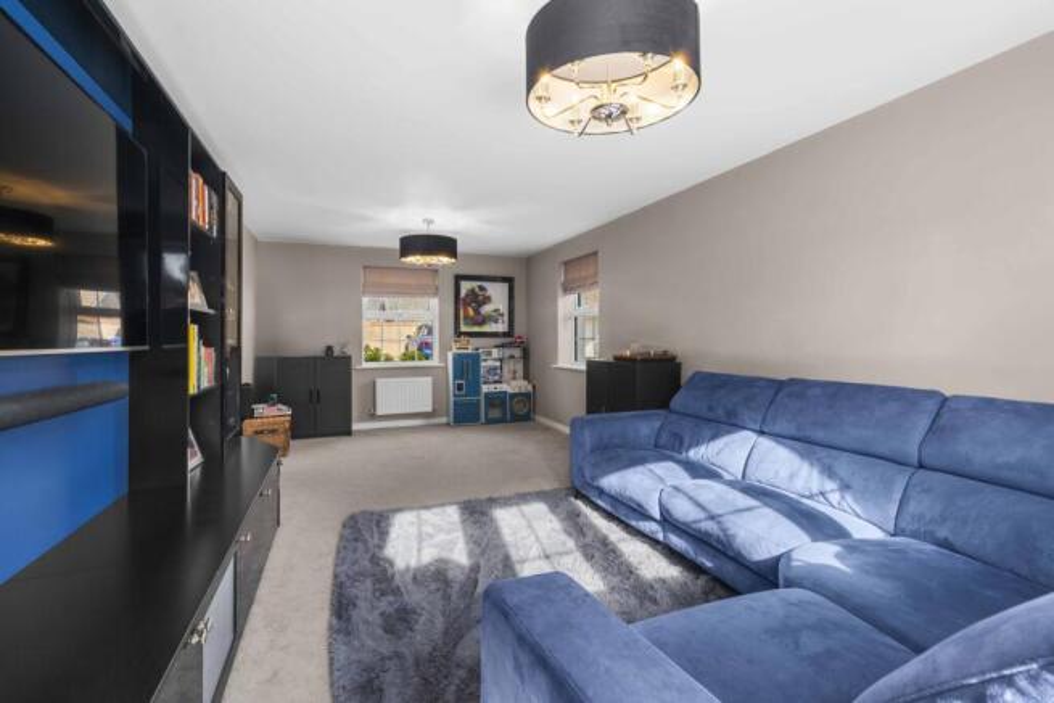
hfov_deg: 96.7
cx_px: 527
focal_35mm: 16
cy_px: 352
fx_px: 469
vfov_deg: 73.8
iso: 320
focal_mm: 16
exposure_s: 1/6
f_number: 8
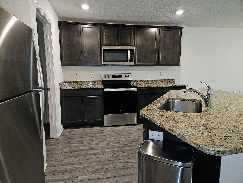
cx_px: 122
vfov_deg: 58.9
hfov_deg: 73.9
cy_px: 92
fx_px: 161
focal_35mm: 23
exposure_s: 1/24
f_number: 1.8
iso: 125
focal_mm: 5.4
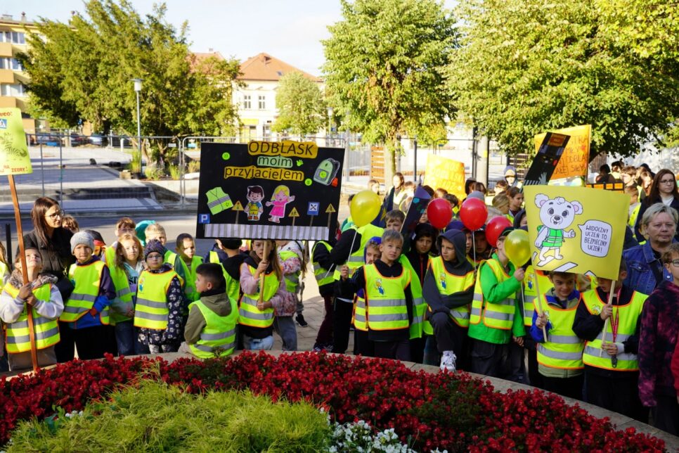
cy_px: 226
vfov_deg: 35.1
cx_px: 340
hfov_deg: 50.7
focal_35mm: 38
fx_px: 717
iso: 100
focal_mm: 38
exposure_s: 1/100
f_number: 6.3
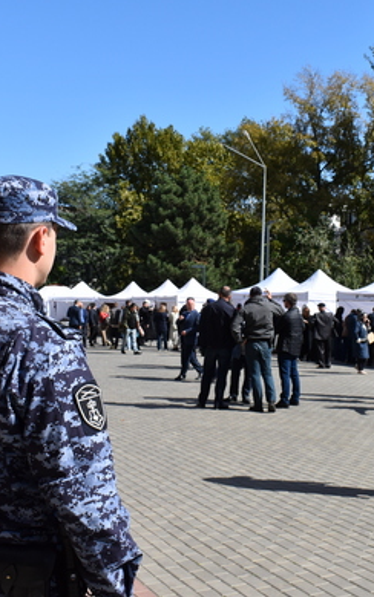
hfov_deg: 27.4
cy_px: 297
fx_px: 766
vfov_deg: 42.6
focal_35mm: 47
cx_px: 216
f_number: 10
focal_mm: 20
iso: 200
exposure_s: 1/400
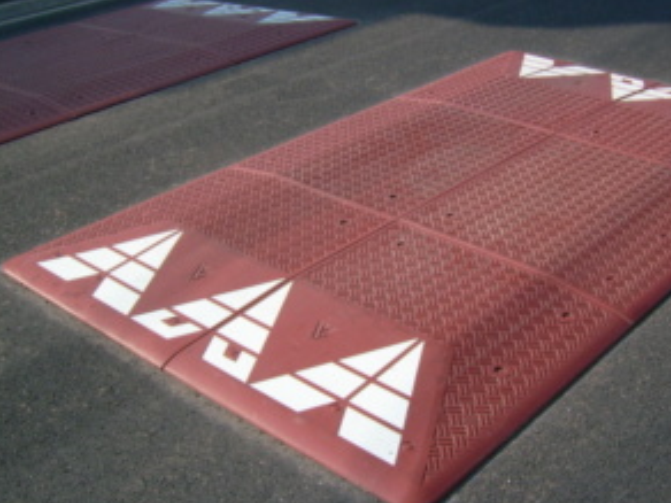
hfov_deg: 39.2
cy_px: 211
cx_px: 444
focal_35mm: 48
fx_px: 930
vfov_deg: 30.2
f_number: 2.8
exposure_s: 1/385
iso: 50
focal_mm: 5.95
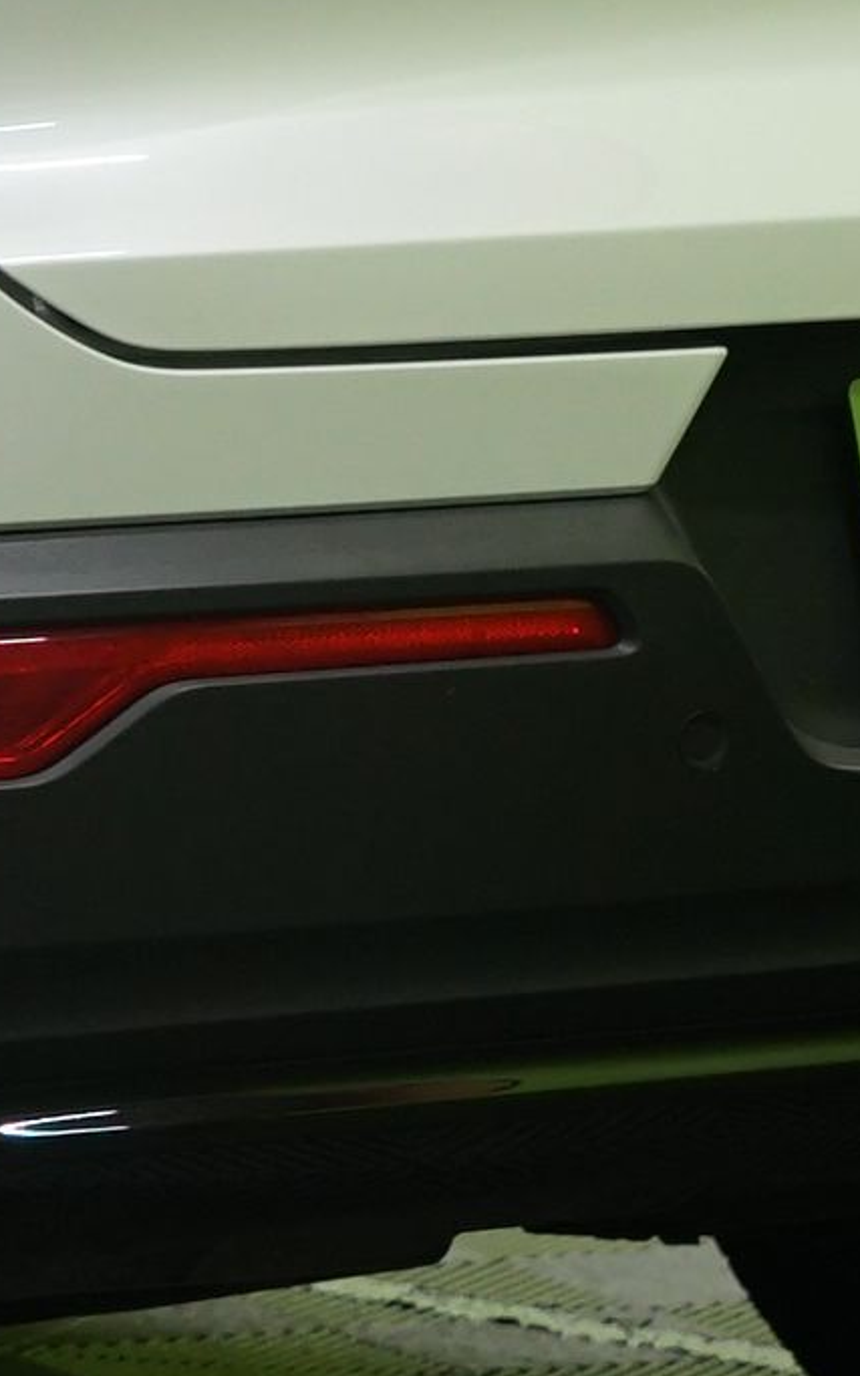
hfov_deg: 4.0
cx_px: -1059
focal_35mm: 323
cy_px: 203
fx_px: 12110
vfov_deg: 6.5
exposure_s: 1/20
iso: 800
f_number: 5.6
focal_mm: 55
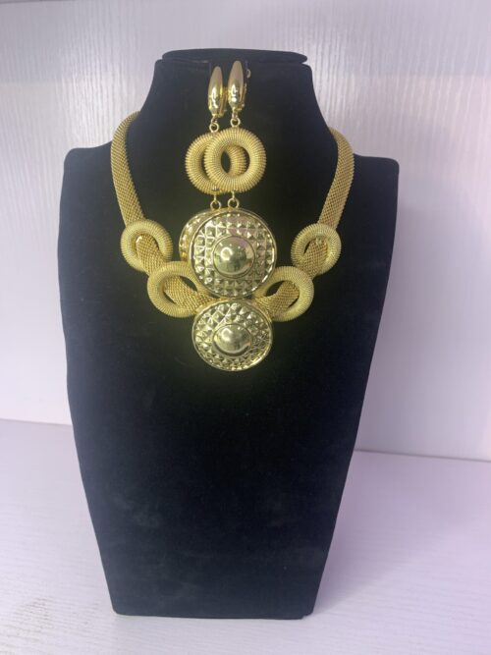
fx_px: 492
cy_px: 328
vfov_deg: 67.3
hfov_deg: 53.0
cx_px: 246
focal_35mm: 26
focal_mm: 4.25
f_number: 1.8
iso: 50
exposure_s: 1/99
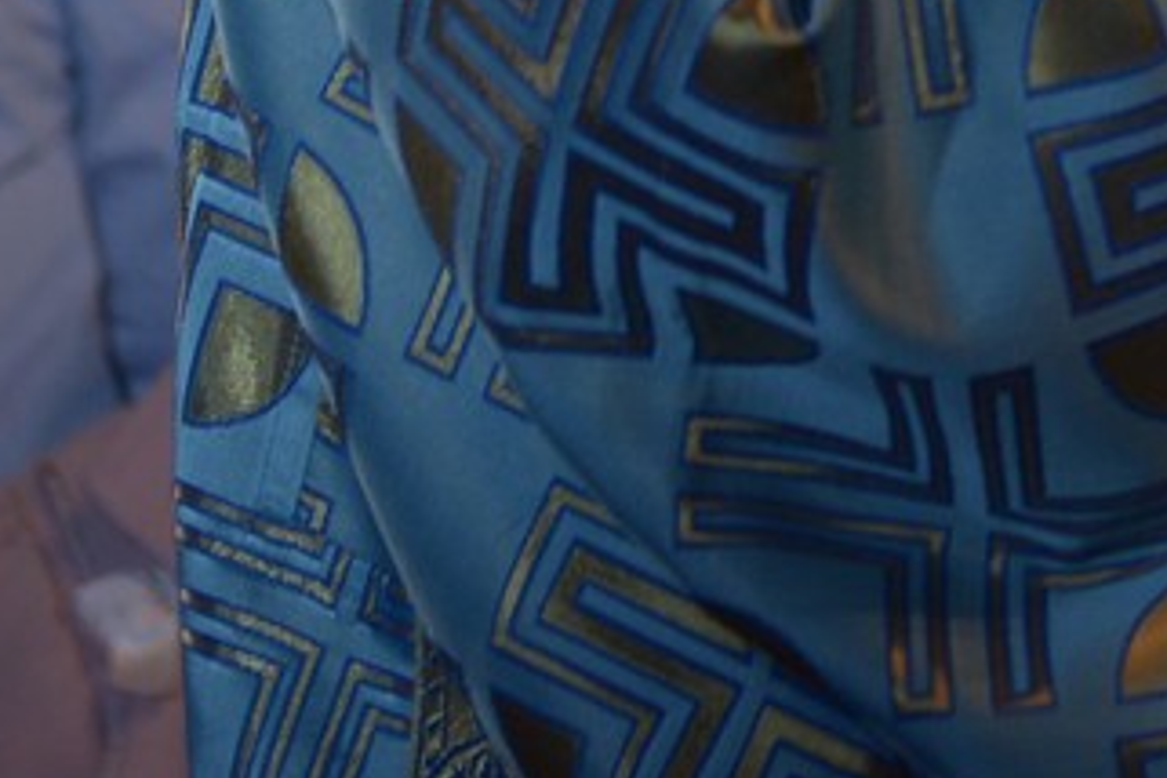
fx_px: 13549
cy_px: -1160
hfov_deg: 4.9
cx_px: 1236
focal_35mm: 418
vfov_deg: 3.2
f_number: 2.8
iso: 640
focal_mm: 70
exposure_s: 1/80
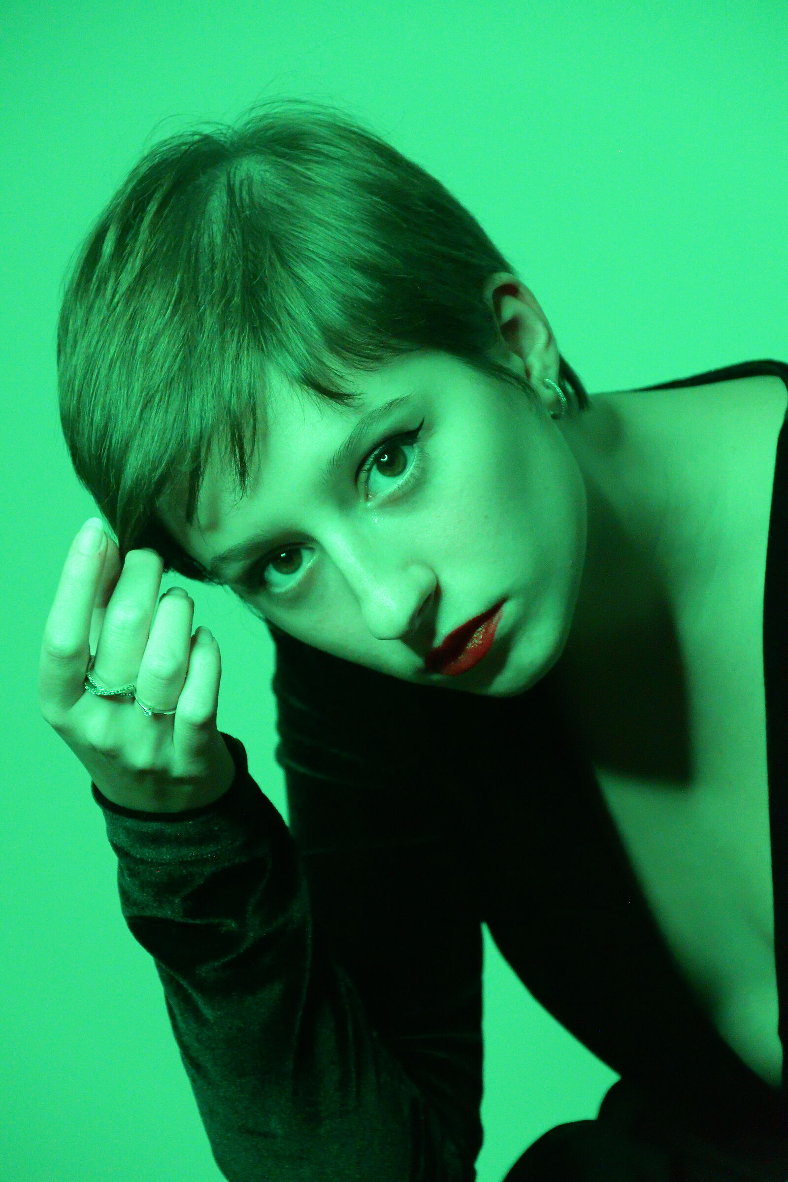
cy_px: 591
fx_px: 5713
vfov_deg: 11.8
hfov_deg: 7.9
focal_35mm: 174
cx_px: 394
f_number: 5.6
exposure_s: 1/125
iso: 4000
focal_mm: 116
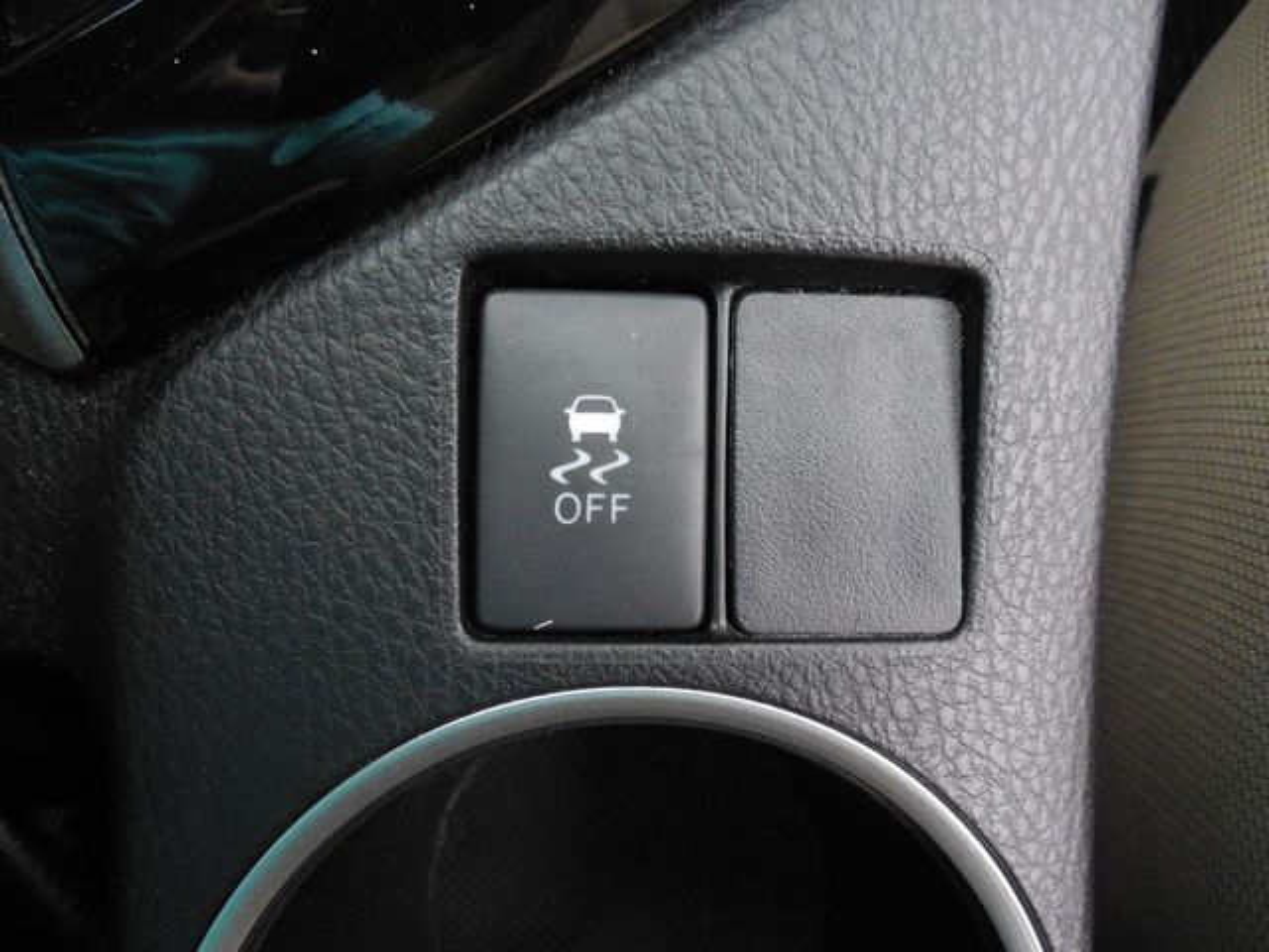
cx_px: 634
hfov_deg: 69.4
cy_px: 476
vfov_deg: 54.9
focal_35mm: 25
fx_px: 916
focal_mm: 4.5
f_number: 3.3
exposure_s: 1/200
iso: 800
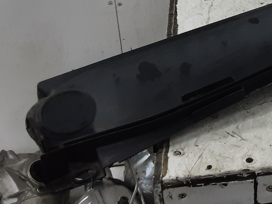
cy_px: -9
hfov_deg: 24.5
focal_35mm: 72
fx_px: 566
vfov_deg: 19.7
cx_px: 326
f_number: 1.9
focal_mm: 2.91
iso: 125
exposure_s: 1/50
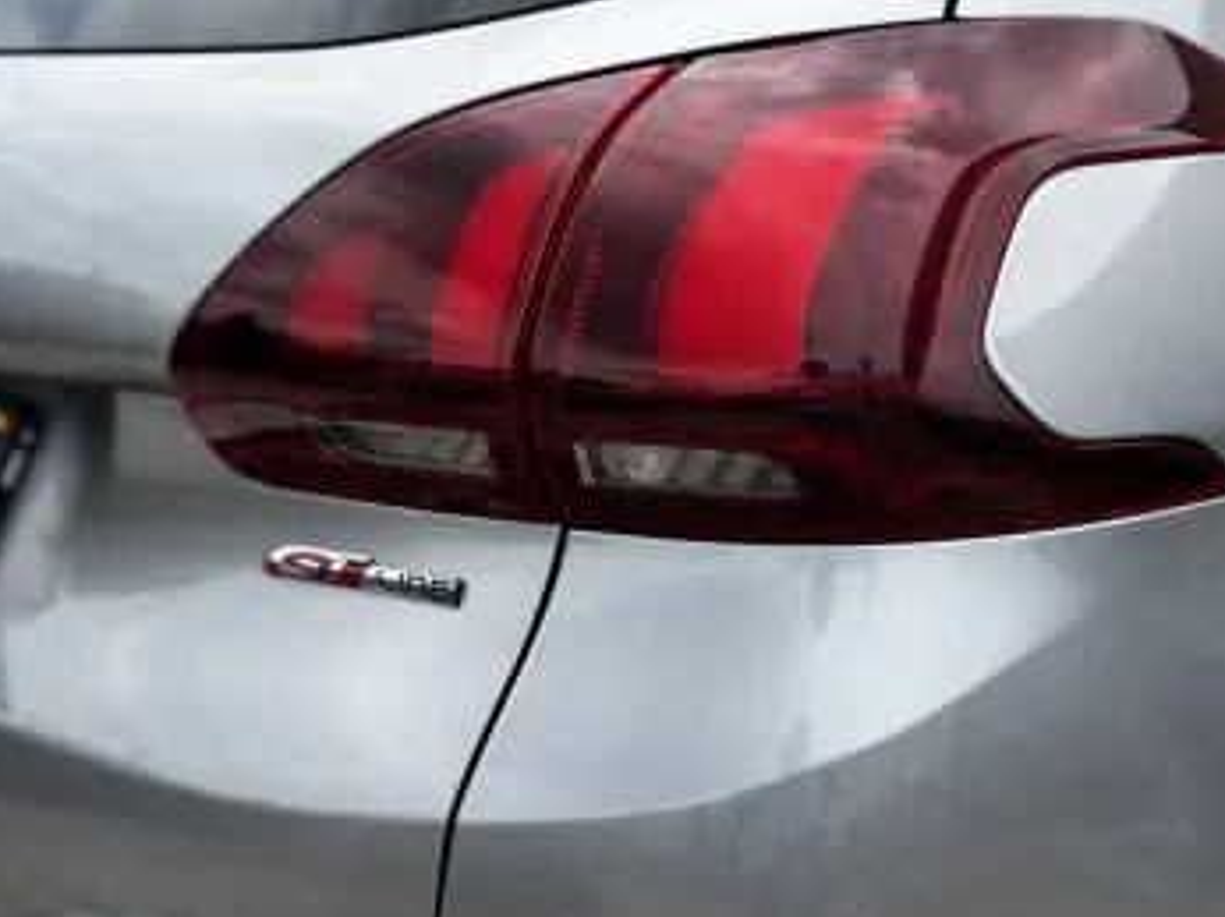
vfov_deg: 29.1
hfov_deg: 38.2
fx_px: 1768
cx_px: 616
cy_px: 474
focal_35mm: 50
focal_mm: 6.76
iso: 64
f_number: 1.78
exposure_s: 1/2252
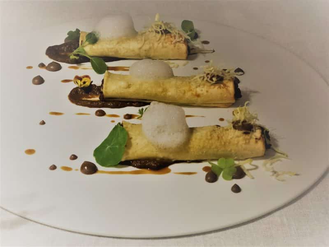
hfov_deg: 33.8
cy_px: 124
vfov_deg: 25.7
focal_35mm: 57
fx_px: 542
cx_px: 164
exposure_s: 1/50
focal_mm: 6.6
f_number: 2.8
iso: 320
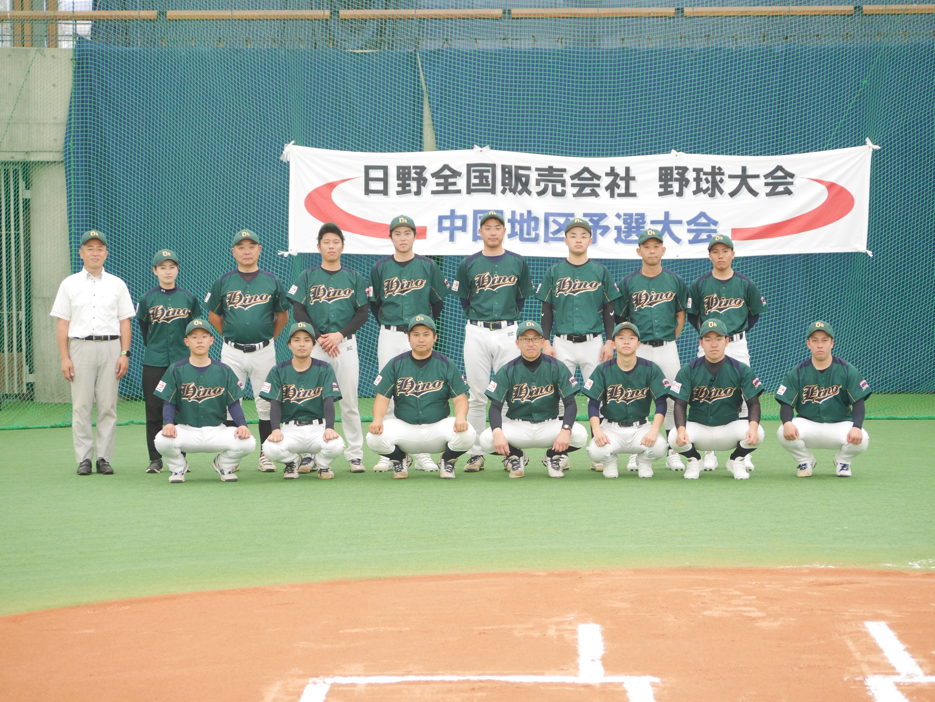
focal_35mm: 90
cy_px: 351
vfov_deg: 16.4
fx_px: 2432
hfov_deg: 21.8
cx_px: 468
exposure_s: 1/100
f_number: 4
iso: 1000
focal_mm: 45
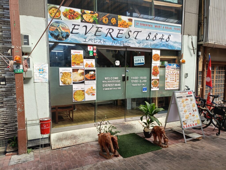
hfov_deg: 69.4
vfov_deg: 54.9
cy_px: 85
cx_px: 113
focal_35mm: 25
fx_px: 163
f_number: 1.7
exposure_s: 1/120
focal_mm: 4.7
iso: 64
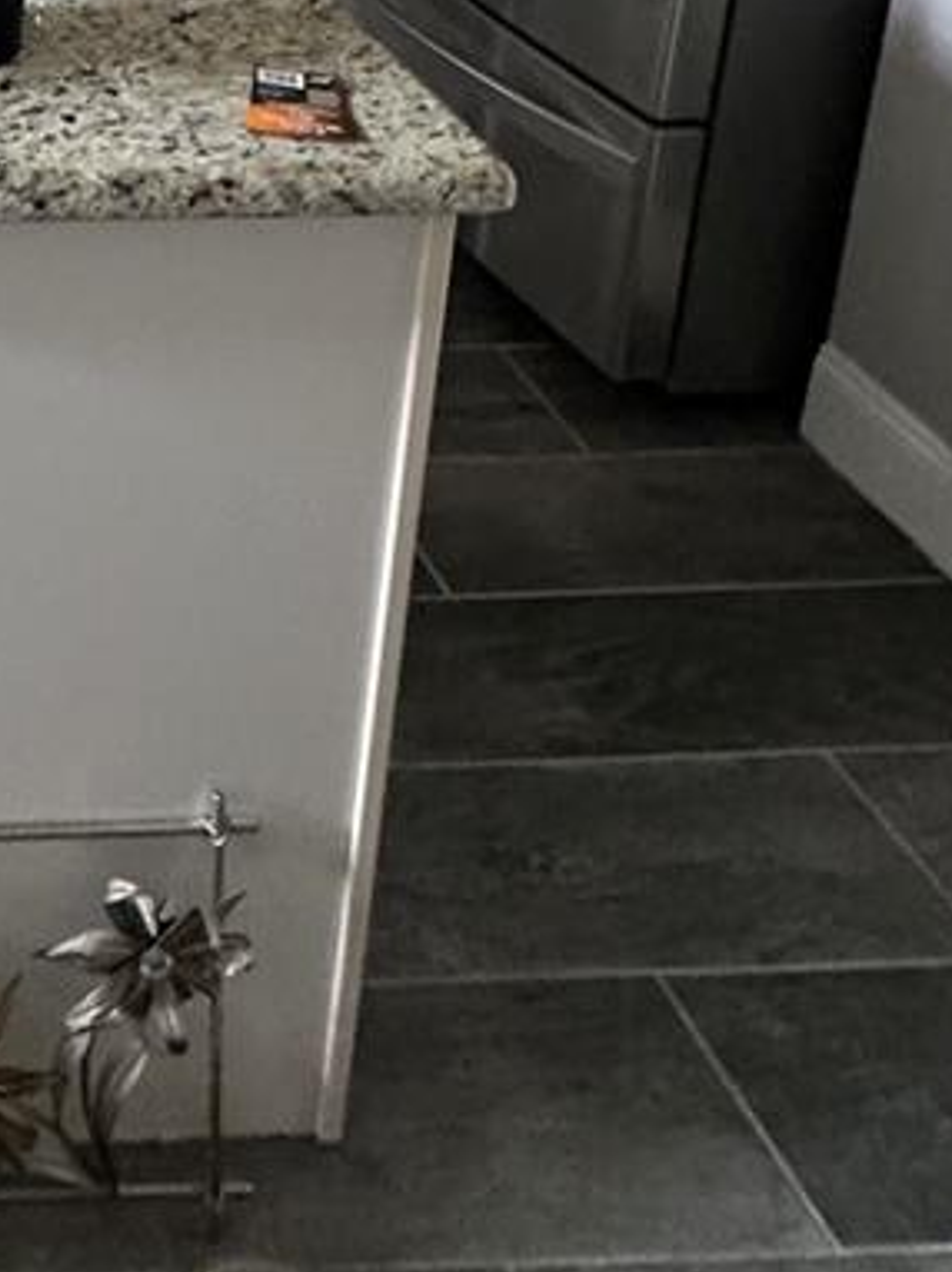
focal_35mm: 44
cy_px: -433
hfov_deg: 25.5
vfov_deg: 31.5
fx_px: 1615
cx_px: -439
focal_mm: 2.22
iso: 800
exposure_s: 1/60
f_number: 2.2
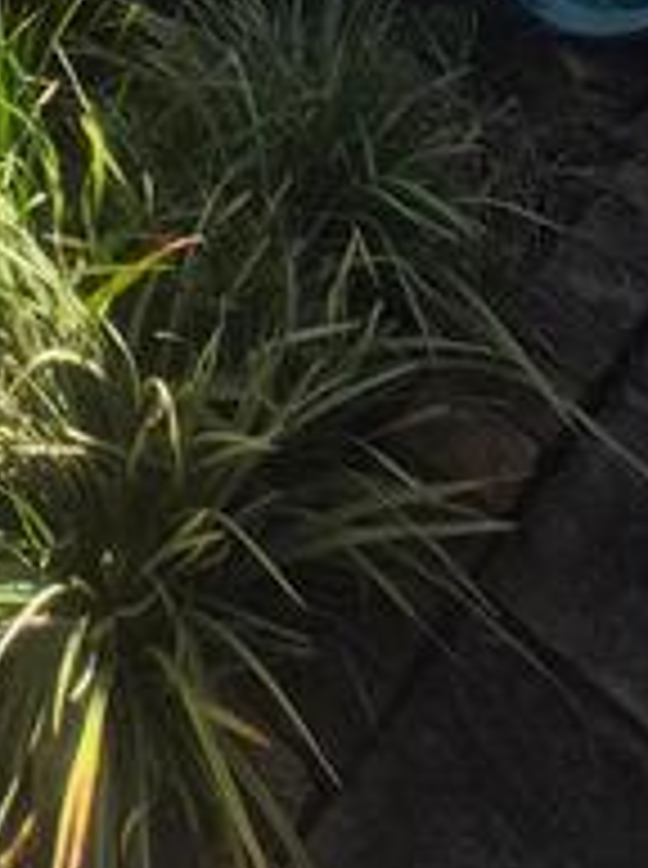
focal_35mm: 54
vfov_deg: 20.6
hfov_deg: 22.2
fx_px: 1352
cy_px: -787
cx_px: -324
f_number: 2.2
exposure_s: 1/1320
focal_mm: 1.74
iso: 50
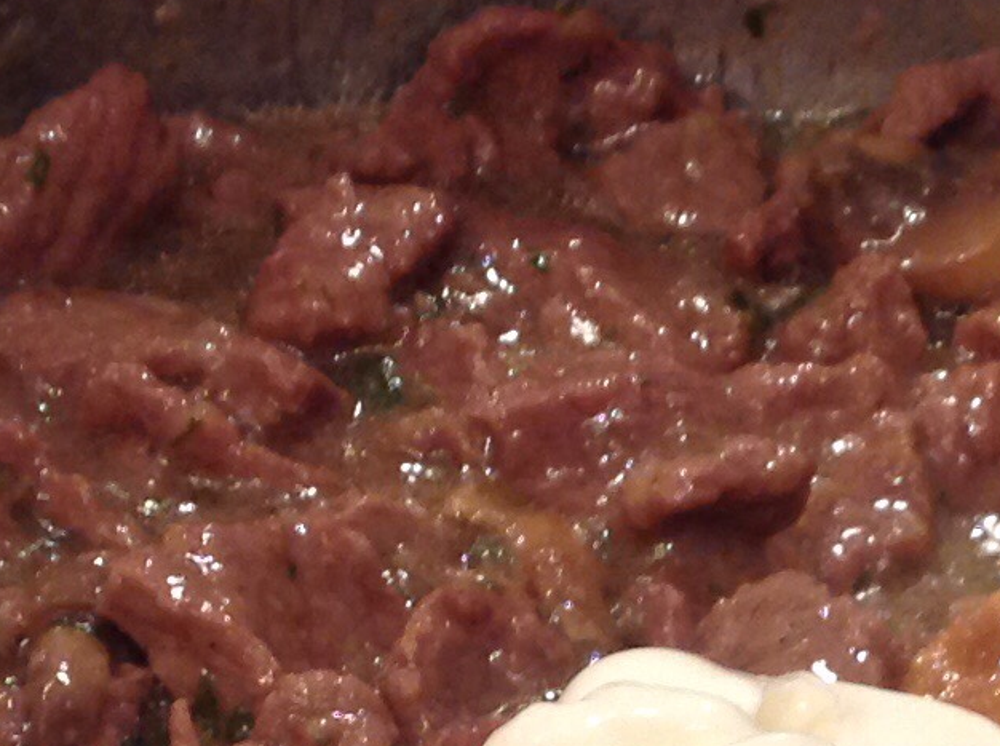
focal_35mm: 145
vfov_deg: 10.0
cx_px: 736
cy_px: 960
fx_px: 4181
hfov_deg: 13.6
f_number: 2.4
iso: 100
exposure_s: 1/15
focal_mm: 4.28
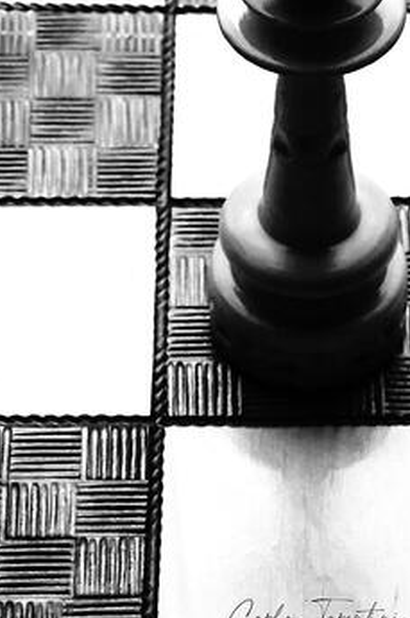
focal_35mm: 274
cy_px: 116
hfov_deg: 5.0
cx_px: 316
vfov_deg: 7.5
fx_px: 4692
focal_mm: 105
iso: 200
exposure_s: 1/30
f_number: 14
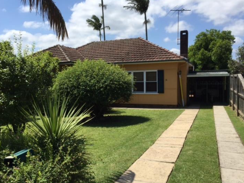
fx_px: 233
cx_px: 109
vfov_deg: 42.9
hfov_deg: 55.3
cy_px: 94
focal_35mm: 33
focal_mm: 4.15
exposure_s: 1/2639
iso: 32
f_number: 2.2
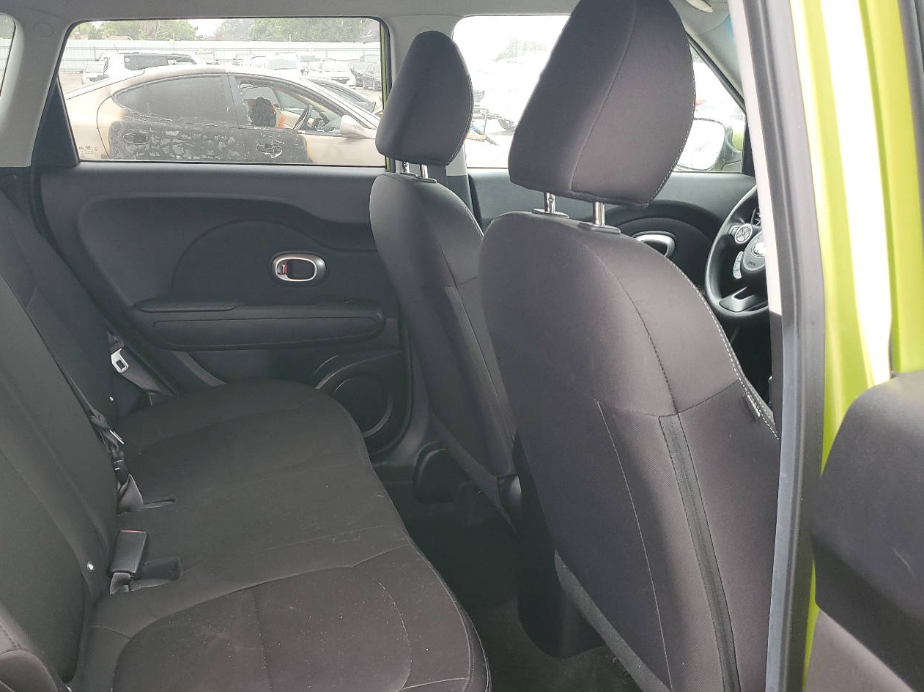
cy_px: 428
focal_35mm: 33
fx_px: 881
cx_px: 372
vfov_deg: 42.6
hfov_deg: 55.0
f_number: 1.5
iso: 77
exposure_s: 1/120
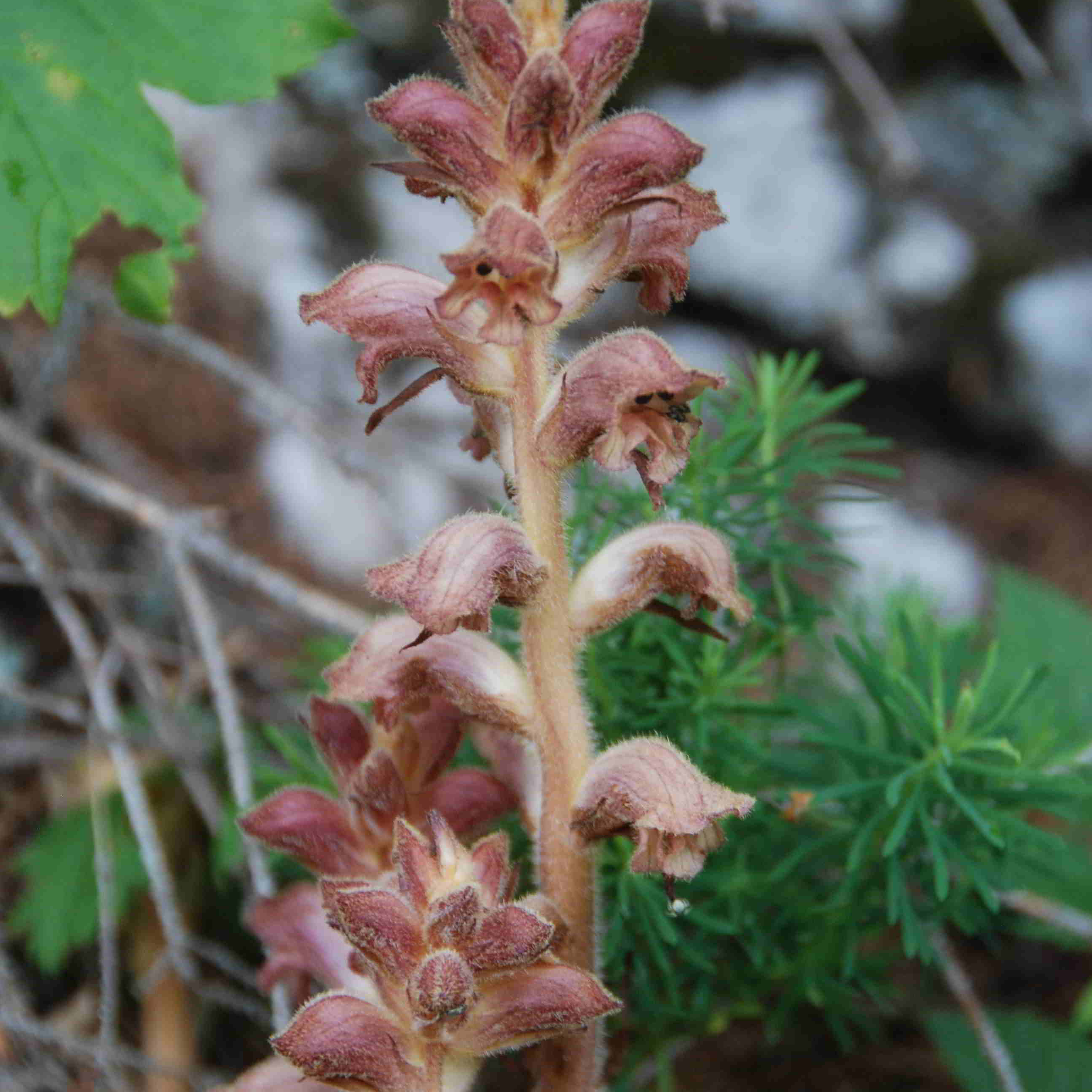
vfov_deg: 11.1
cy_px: 479
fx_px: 5603
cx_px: 547
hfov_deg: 11.1
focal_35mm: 157
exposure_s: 1/125
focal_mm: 82
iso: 320
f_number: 5.3
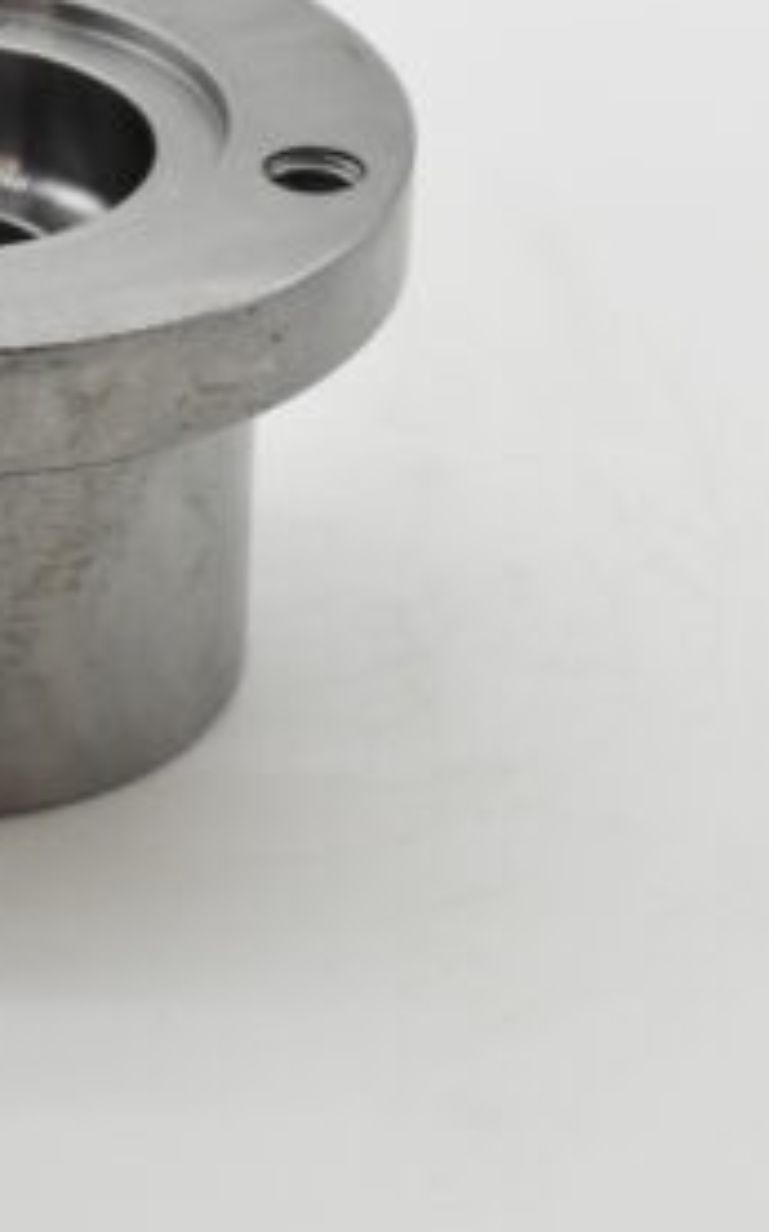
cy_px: 418
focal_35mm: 159
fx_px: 5334
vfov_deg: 13.1
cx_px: -120
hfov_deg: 8.2
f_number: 8
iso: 1600
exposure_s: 1/1250
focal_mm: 48
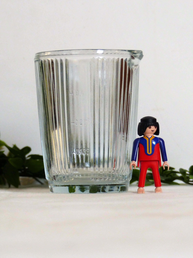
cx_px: 96
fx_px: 1286
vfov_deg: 11.4
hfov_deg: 8.6
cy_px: 129
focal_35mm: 173
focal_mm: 28.3
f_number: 2.8
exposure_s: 1/80
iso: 400
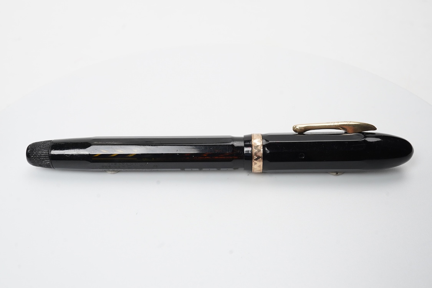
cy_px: 144
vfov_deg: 29.9
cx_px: 216
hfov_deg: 43.6
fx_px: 540
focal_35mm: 45
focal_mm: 30
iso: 640
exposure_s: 1/100
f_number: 22
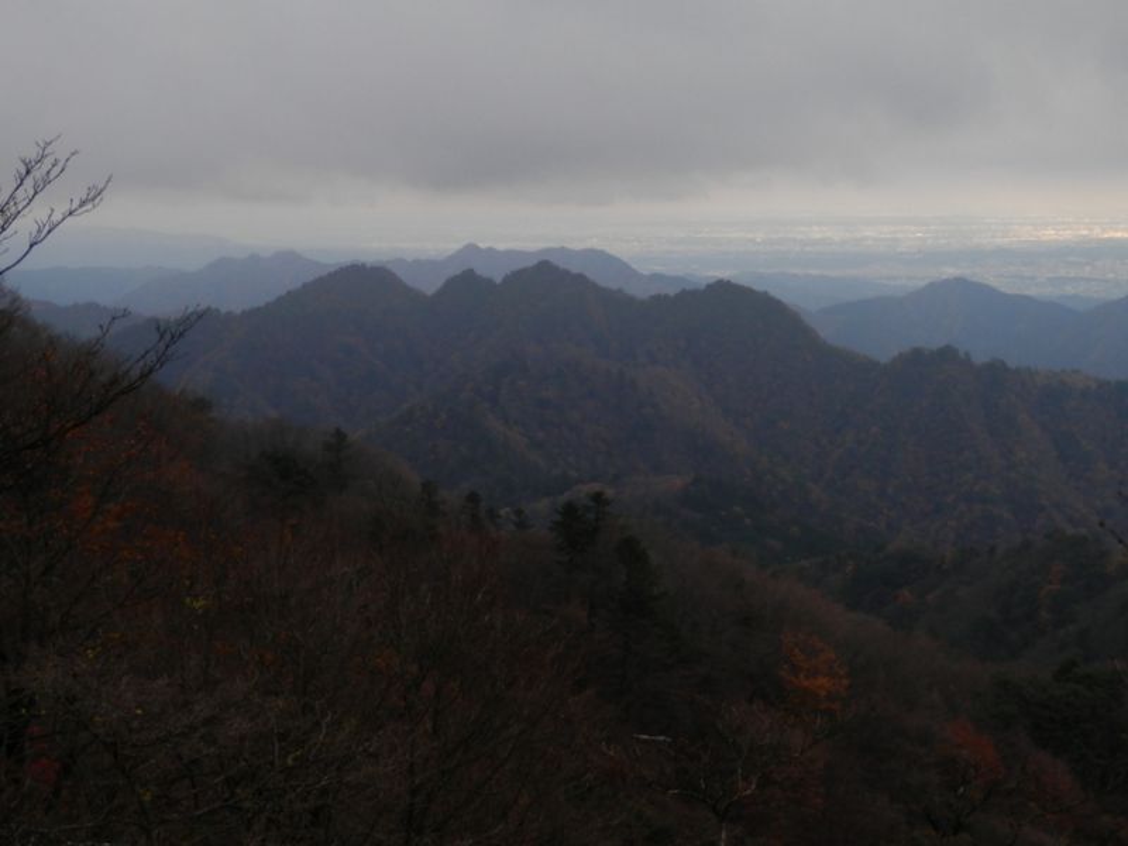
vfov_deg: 24.4
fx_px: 1955
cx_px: 564
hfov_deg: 32.2
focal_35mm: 60
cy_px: 423
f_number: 4.2
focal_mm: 10.8
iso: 80
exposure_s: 1/160
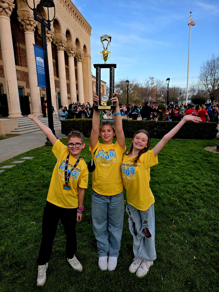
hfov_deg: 58.9
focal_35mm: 23
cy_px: 146
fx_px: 194
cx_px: 110
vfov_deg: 73.9
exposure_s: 1/370
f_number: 1.7
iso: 32
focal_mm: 6.3
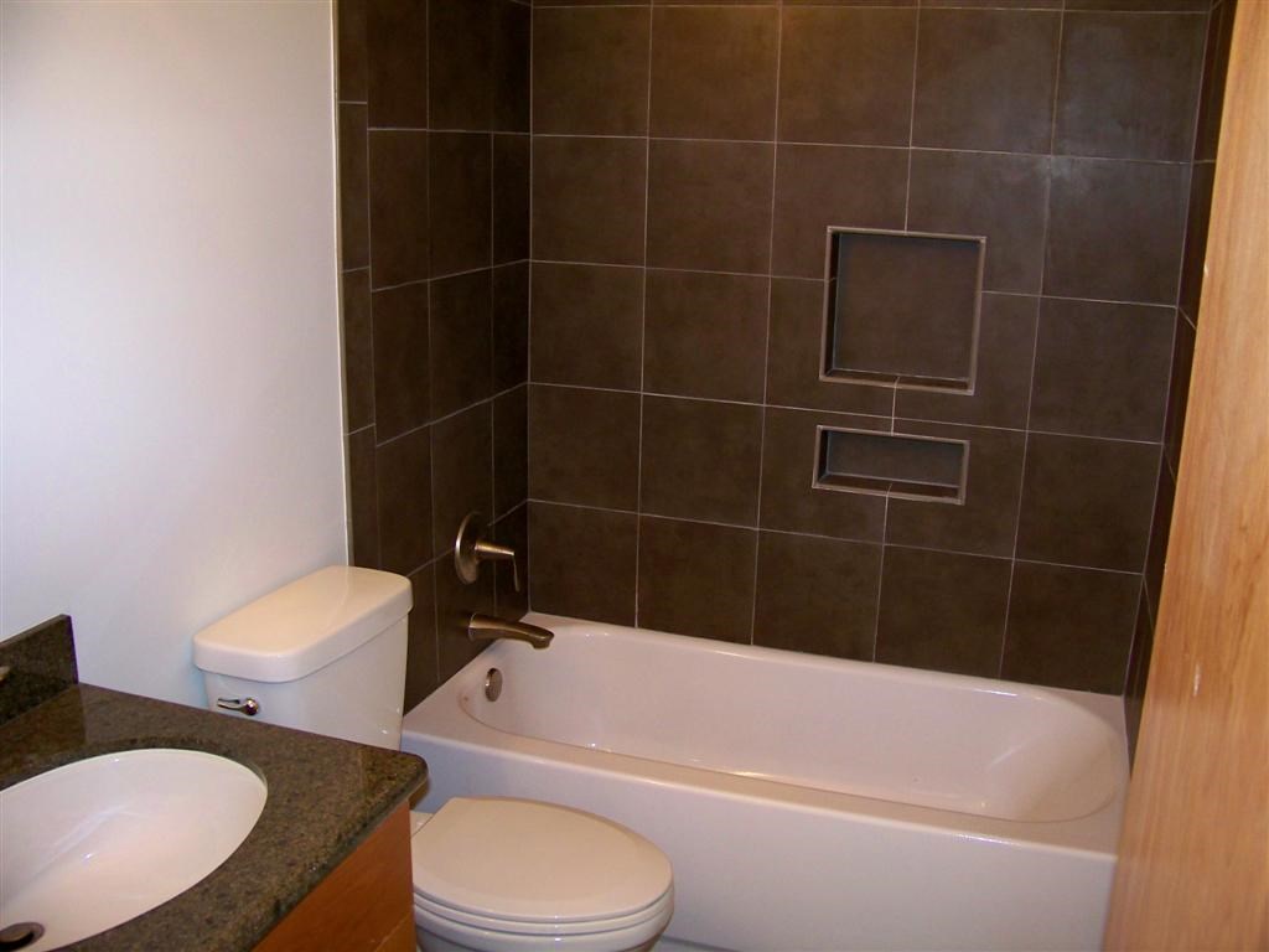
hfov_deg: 55.4
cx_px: 634
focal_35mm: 33
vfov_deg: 42.9
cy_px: 476
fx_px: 1210
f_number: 2.8
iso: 200
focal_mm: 5.85
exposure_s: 1/30
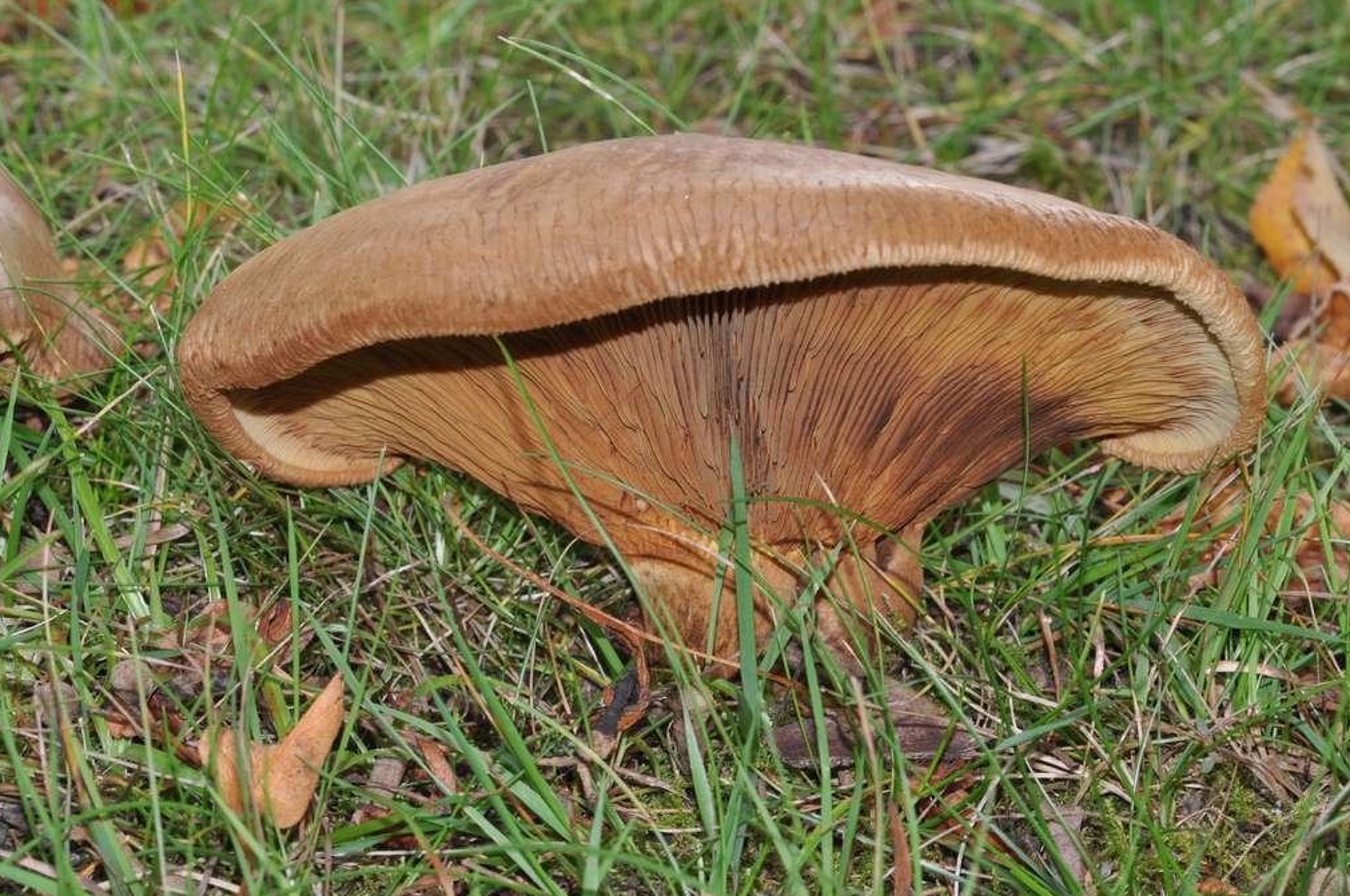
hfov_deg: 12.9
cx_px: 670
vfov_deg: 8.6
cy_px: 451
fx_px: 5973
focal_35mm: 160
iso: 250
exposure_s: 1/60
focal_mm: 105
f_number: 16
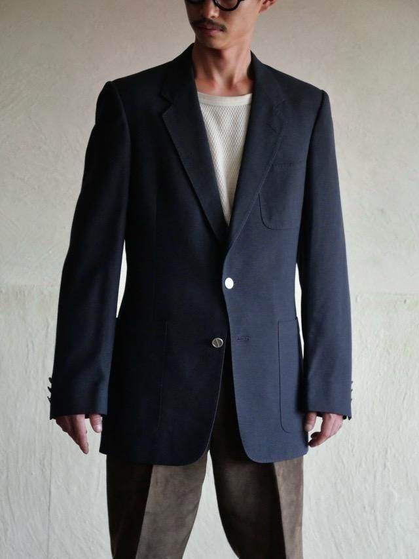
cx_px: 210
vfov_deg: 21.3
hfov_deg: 16.1
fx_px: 1484
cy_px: 280
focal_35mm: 92
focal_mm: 46
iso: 2500
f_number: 3.9
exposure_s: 1/100
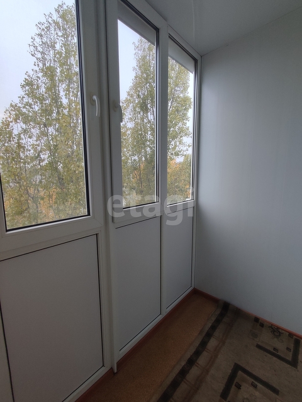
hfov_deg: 78.2
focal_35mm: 16
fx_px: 186
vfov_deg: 94.5
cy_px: 201
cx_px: 151
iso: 98
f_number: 2.2
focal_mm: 1.65
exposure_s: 1/50
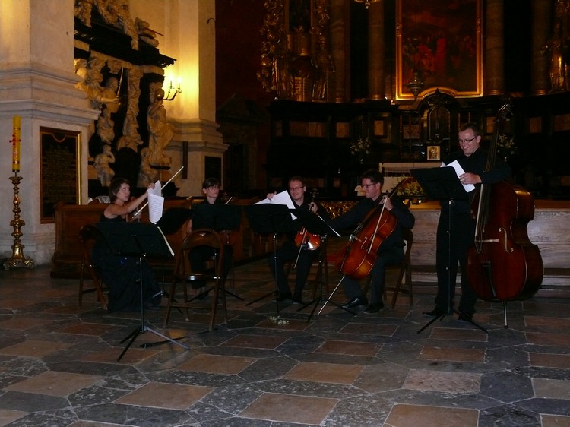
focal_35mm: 42
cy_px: 214
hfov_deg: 44.8
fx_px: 691
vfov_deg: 34.3
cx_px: 285
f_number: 2.8
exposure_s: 1/30
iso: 400
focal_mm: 8.8
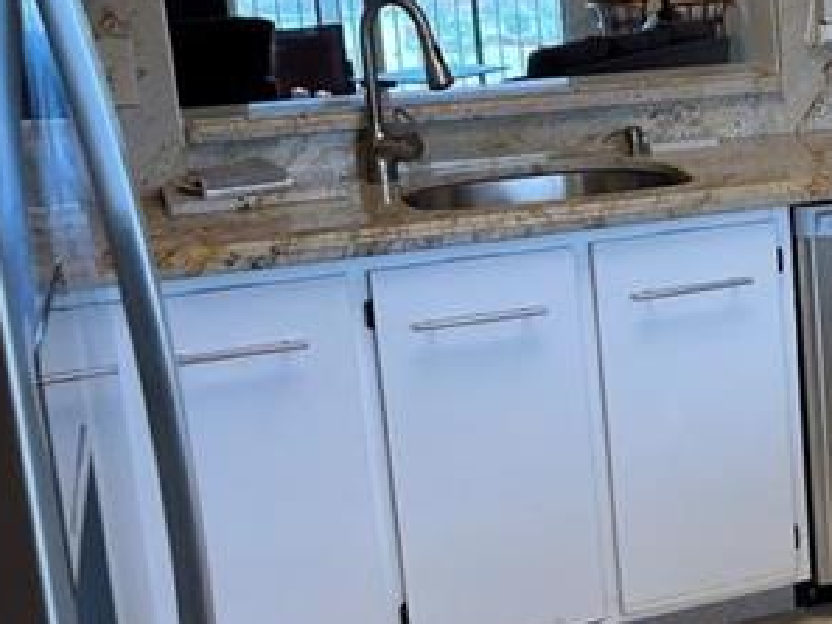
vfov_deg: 21.0
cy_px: 243
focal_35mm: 70
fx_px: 1683
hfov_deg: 25.5
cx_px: 947
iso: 40
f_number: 1.6
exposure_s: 1/129
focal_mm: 5.1
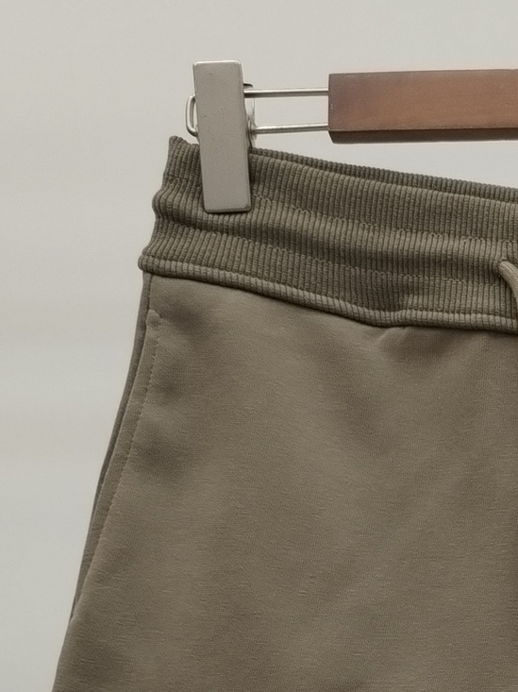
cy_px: 857
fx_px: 1897
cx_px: 598
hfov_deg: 15.1
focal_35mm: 95
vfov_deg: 19.3
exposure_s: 1/120
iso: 212
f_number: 1.8
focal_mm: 4.75
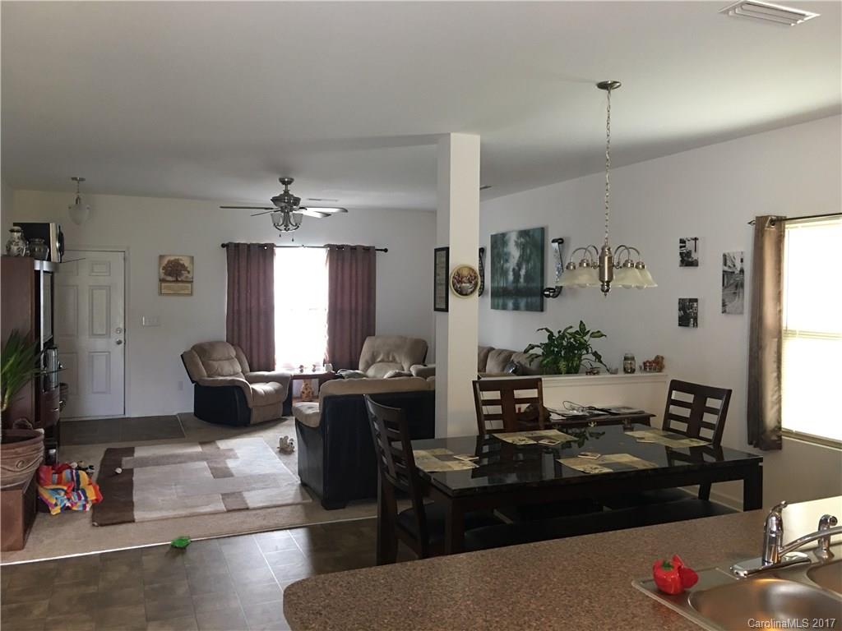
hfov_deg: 61.7
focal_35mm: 29
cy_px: 316
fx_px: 705
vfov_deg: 48.2
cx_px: 421
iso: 80
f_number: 2.2
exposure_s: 1/15
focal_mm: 4.15
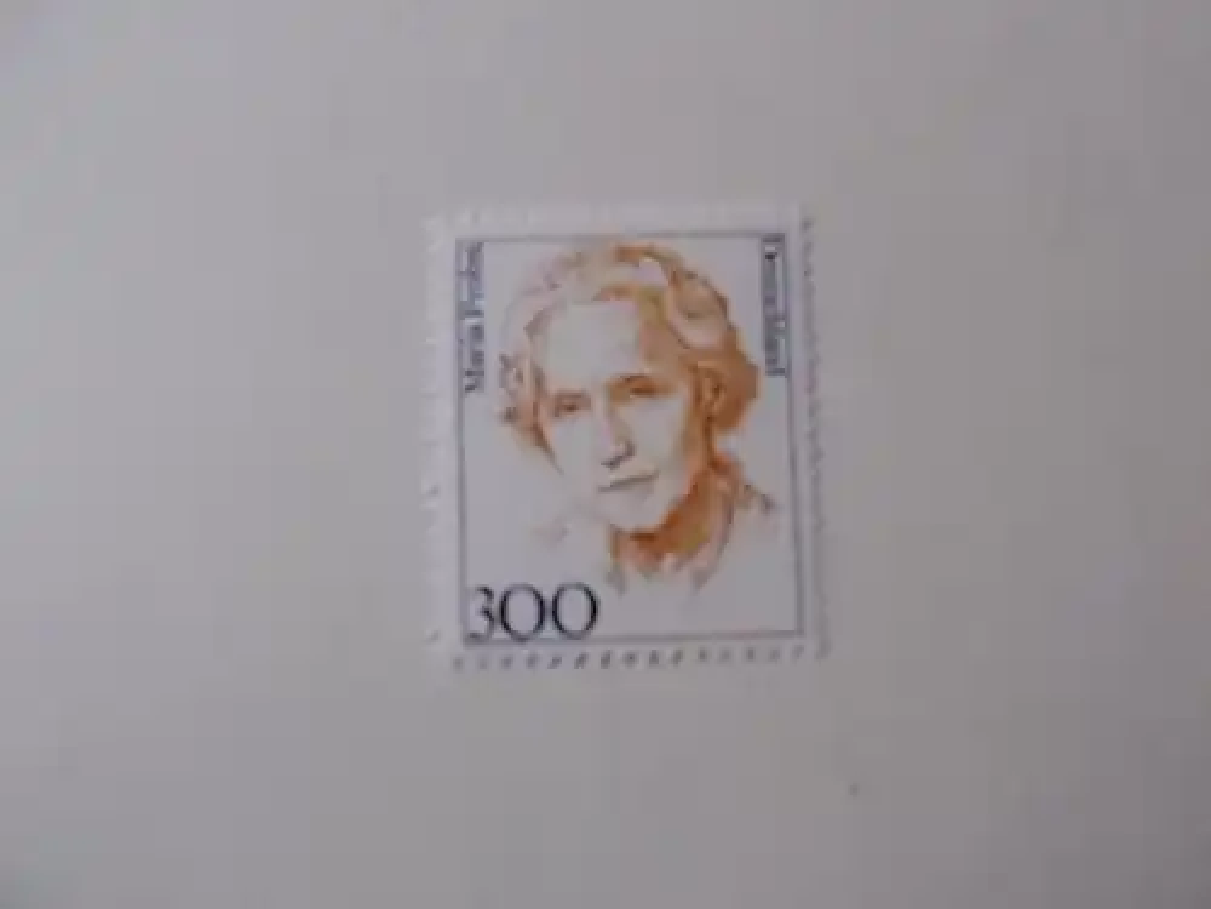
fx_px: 910
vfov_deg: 53.1
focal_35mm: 26
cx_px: 606
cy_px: 454
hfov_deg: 67.3
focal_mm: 4.6
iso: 200
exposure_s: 1/15
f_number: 3.2
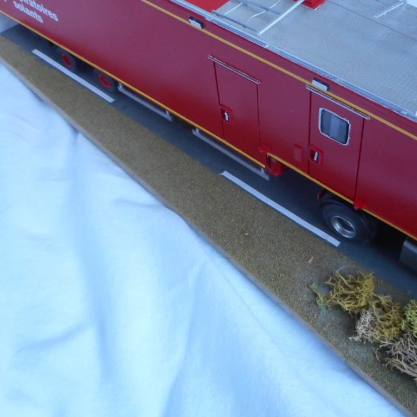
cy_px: 130
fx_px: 627
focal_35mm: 46
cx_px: 280
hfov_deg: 36.4
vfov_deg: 36.3
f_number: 3.7
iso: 180
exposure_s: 1/30
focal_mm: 4.5
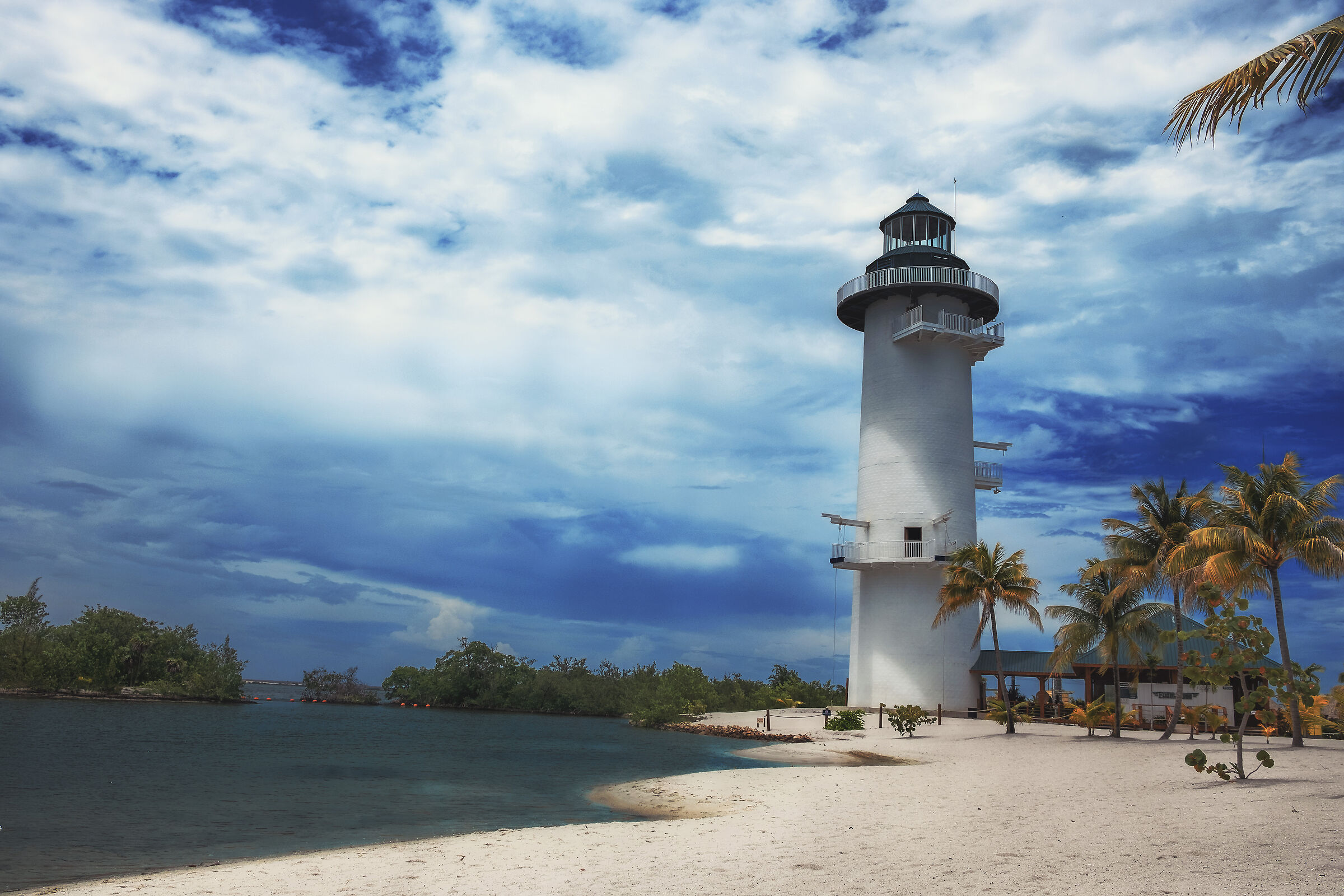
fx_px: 1083
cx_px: 672
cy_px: 448
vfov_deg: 45.0
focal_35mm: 29
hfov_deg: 63.7
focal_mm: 19.6
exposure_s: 1/1500
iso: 200
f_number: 7.1
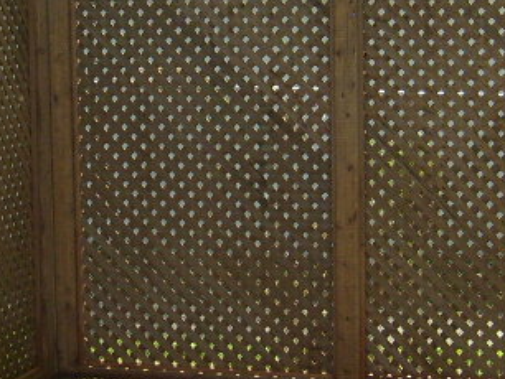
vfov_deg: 12.7
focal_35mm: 117
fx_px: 1708
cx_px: 203
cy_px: 224
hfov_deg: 16.8
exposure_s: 1/180
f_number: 7.1
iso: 80
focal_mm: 5.8
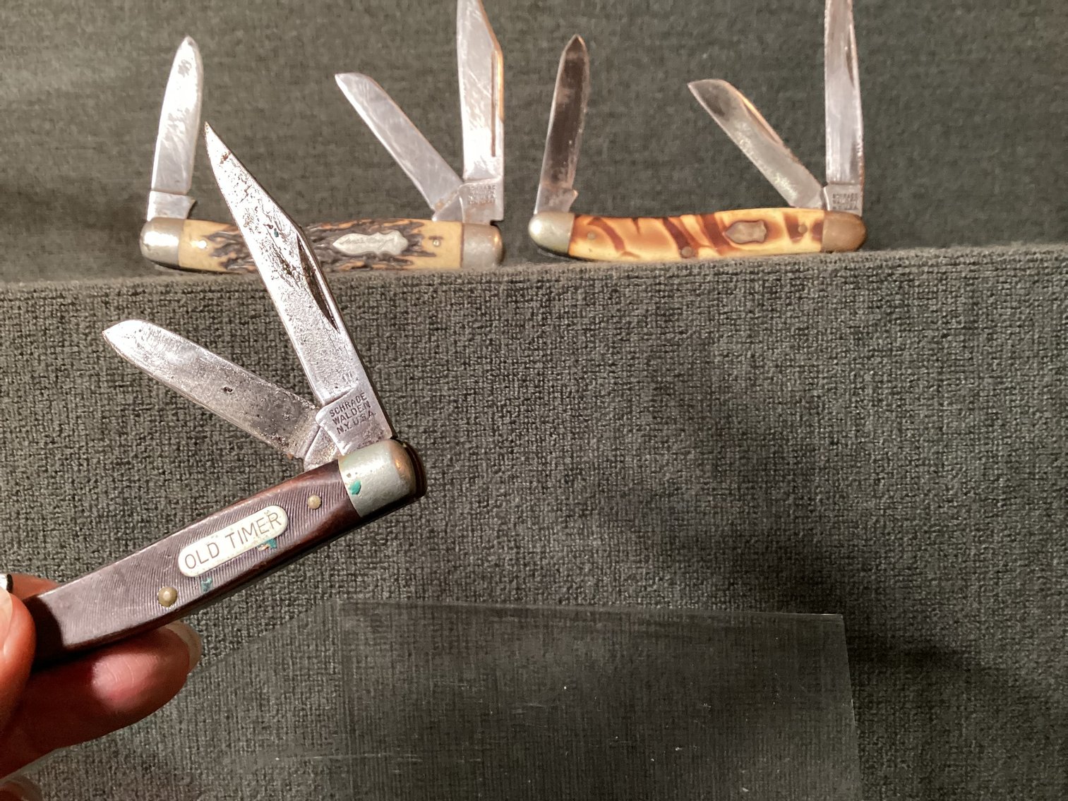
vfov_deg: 45.4
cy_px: 400
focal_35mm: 31
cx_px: 534
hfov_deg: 58.3
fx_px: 957
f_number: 2.4
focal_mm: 3.3
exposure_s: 1/50
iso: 250
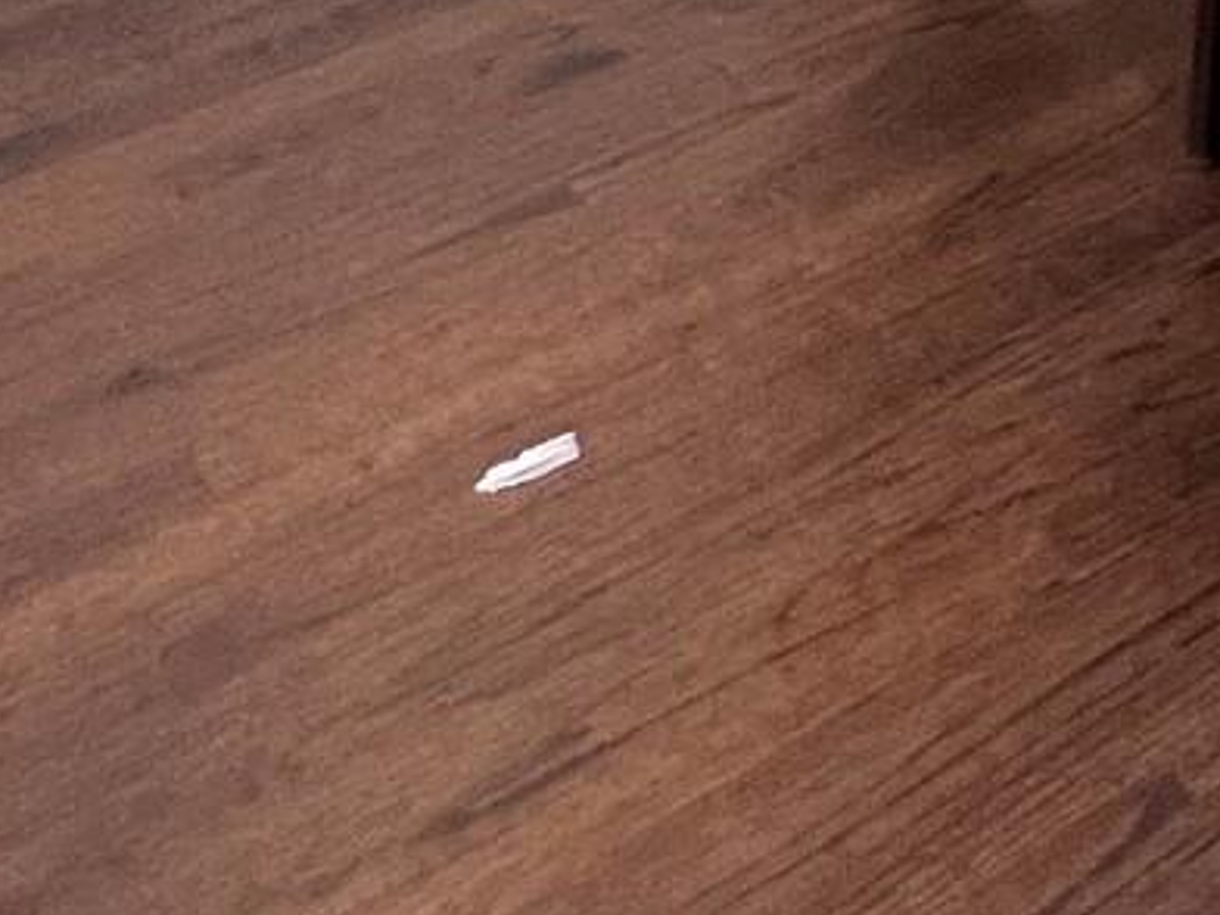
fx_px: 2397
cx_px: 3062
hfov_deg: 14.4
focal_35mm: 68
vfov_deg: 13.4
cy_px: -1460
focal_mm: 1.57
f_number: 1.8
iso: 160
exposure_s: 1/60
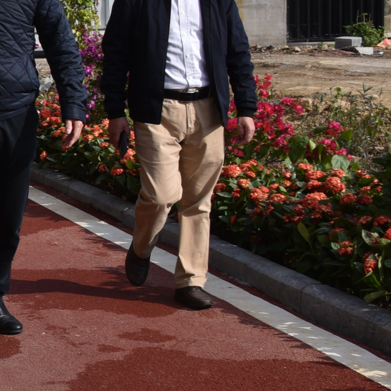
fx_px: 1355
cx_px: -335
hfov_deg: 14.3
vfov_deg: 16.4
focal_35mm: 106
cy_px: 180
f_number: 9
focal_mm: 28
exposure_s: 1/320
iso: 200
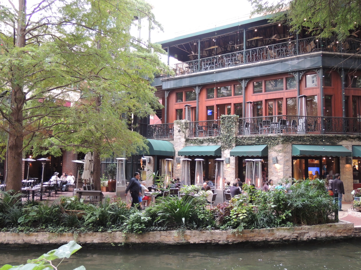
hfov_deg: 55.4
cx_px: 180
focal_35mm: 33
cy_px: 135
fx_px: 344
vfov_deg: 42.9
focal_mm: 5.8
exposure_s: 1/40
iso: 400
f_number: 3.2
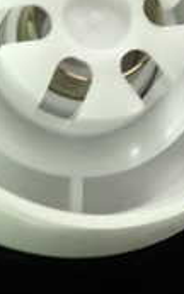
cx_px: 94
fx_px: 883
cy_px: 63
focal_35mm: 110
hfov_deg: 11.9
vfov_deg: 18.8
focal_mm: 5.4
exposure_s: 1/30
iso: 320
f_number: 2.3
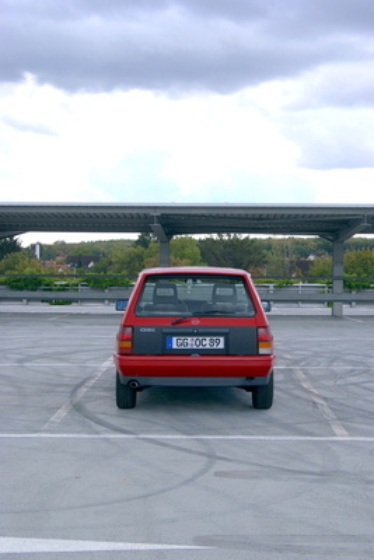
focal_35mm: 60
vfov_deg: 33.4
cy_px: 280
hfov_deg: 22.6
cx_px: 187
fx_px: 934
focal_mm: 40
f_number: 8
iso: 100
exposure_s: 1/160
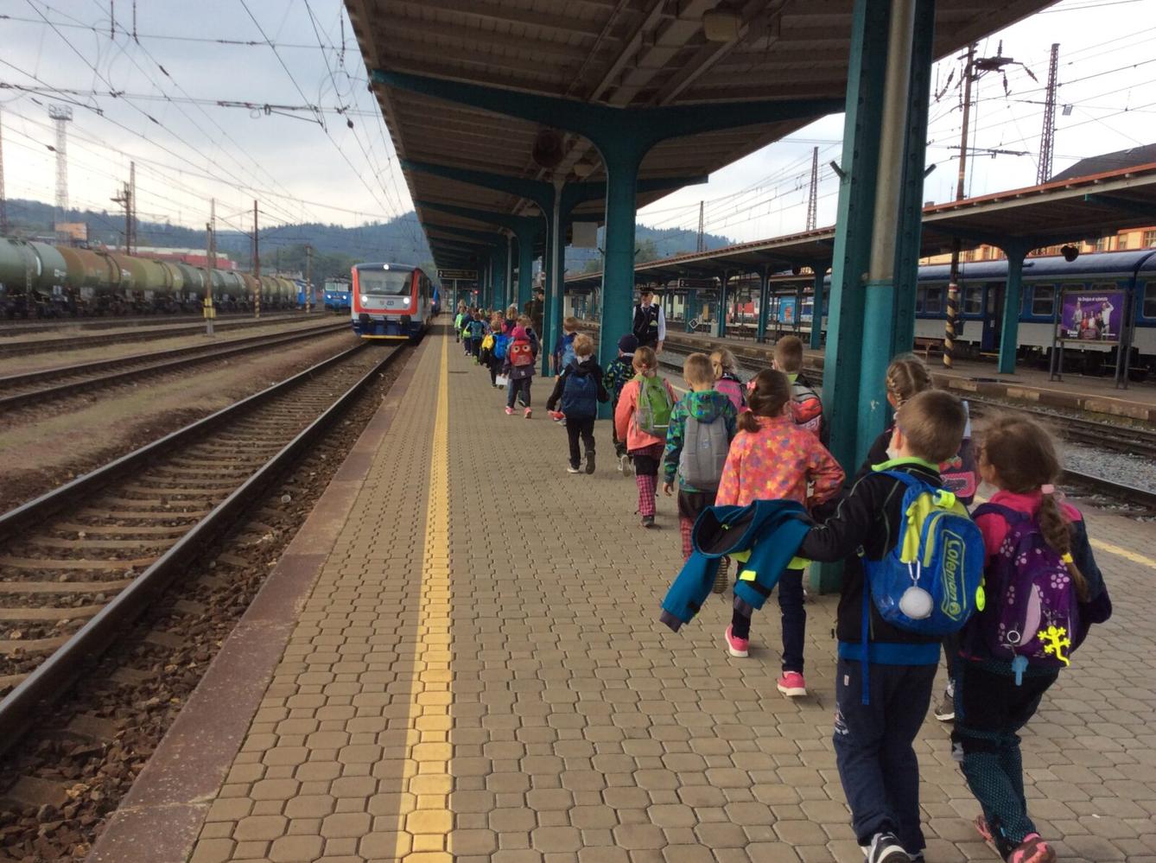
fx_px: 1067
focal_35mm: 32
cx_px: 578
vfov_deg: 44.0
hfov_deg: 56.9
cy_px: 432
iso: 32
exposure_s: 1/302
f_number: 2.4
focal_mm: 3.3
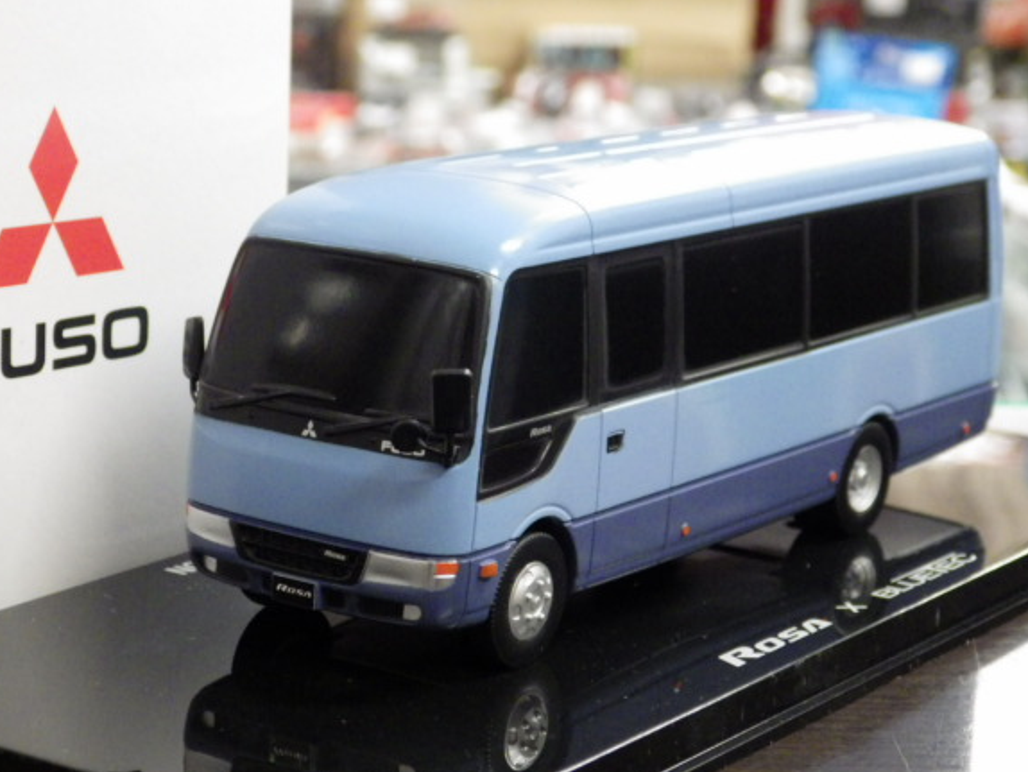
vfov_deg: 15.3
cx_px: 462
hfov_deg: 20.2
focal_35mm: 97
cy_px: 355
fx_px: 2882
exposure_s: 1/30
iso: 1000
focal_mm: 15.6
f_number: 4.4
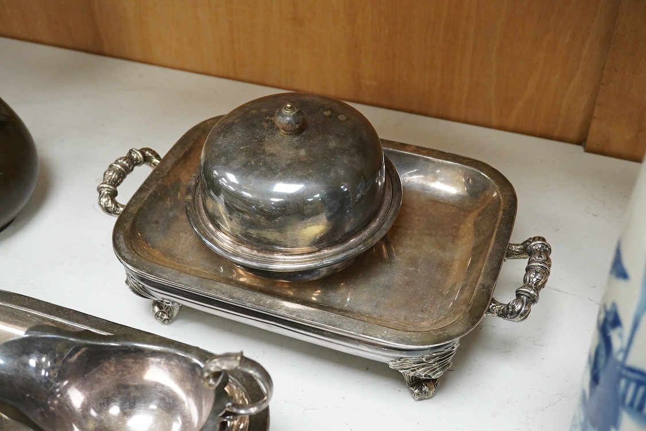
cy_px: 216
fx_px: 807
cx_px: 323
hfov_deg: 43.6
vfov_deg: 29.9
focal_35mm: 45
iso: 2500
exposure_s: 1/160
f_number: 8
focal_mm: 30
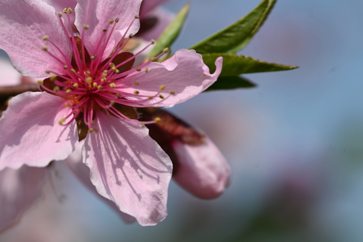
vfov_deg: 8.8
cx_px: 95
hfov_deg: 13.2
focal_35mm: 155
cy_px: 84
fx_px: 1562
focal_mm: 105
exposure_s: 1/640
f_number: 9
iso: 100
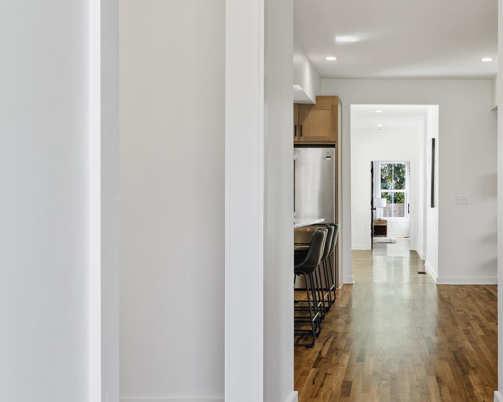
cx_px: 387
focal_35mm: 49
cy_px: 209
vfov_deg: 30.8
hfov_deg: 37.0
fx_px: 729
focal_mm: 20
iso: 100
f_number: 9
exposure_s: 1/1.67
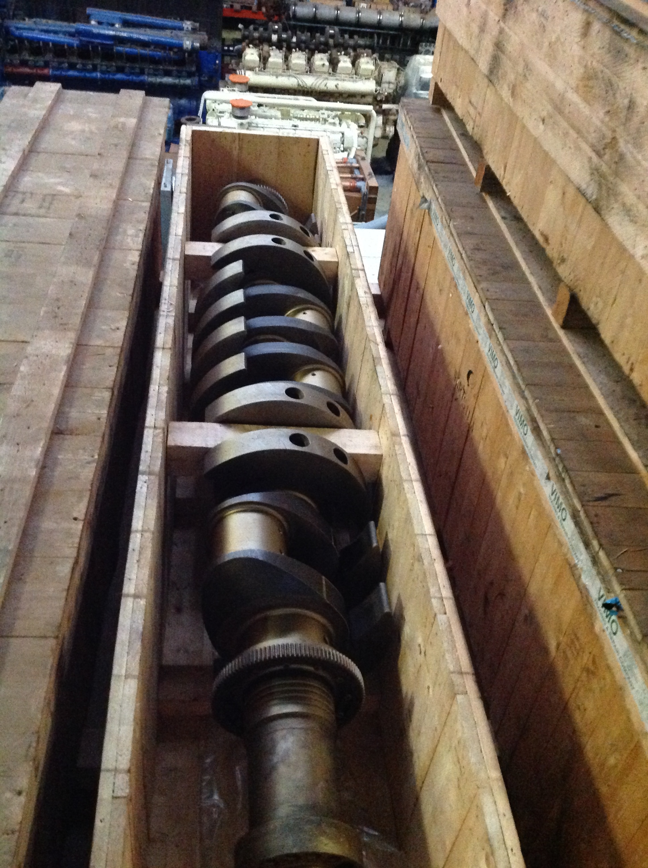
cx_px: 324
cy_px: 434
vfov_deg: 52.7
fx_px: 876
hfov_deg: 40.6
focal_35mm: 35
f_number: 2.4
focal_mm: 4.28
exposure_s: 1/17
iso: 800
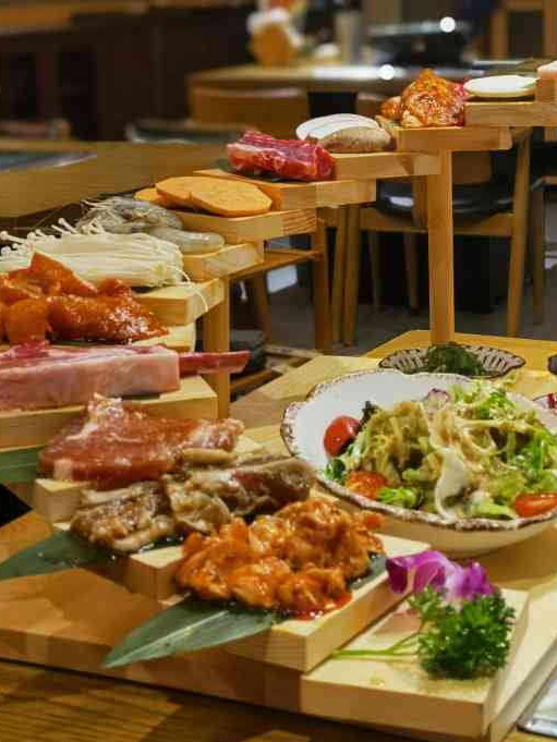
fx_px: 1587
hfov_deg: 19.9
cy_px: 247
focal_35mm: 74
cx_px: 356
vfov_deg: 26.2
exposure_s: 1/100
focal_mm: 6.71
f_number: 4
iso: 100
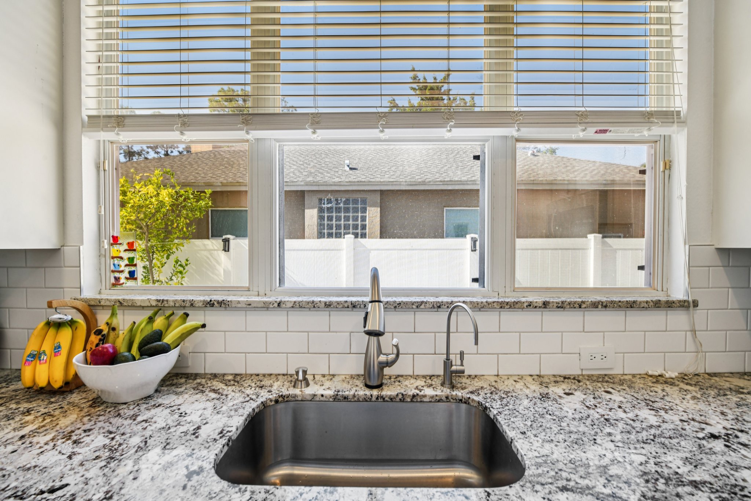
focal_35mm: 15
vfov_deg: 77.3
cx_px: 376
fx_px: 313
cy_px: 250
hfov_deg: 100.4
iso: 400
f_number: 8
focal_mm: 15
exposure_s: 1/100
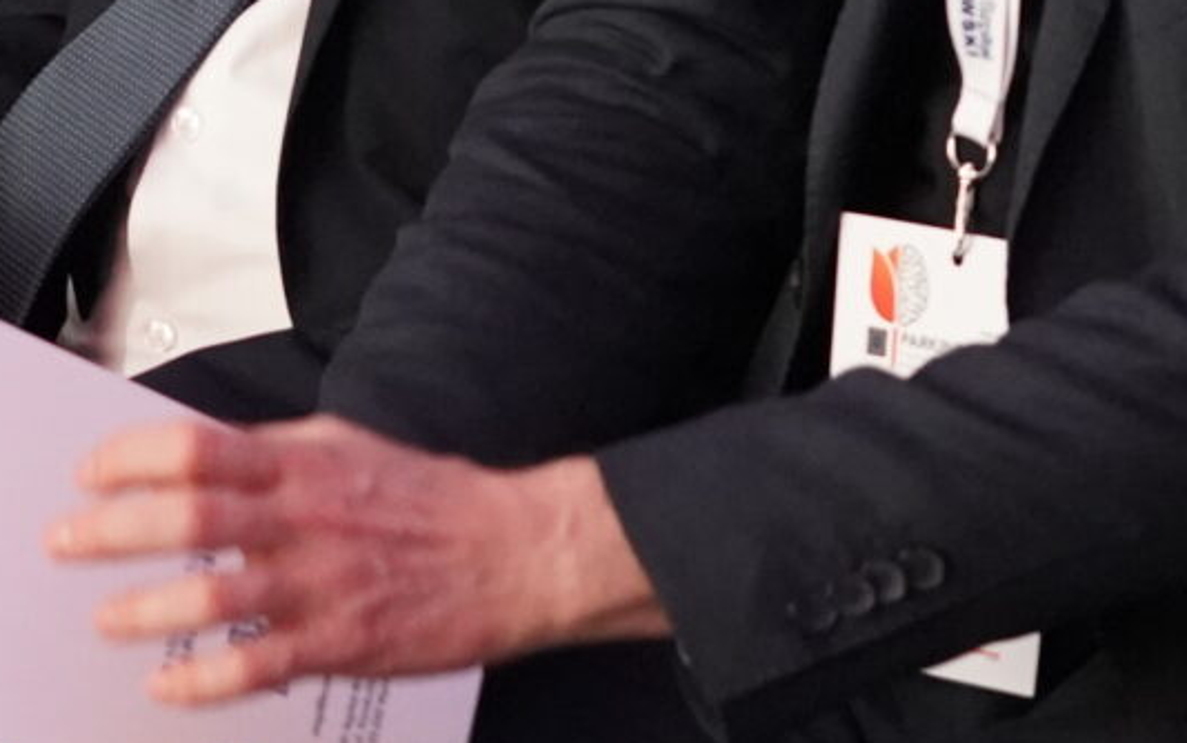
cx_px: -51
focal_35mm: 342
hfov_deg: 6.1
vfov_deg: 3.8
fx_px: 11066
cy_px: -800
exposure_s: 1/250
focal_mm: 70
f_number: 4.5
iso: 8000
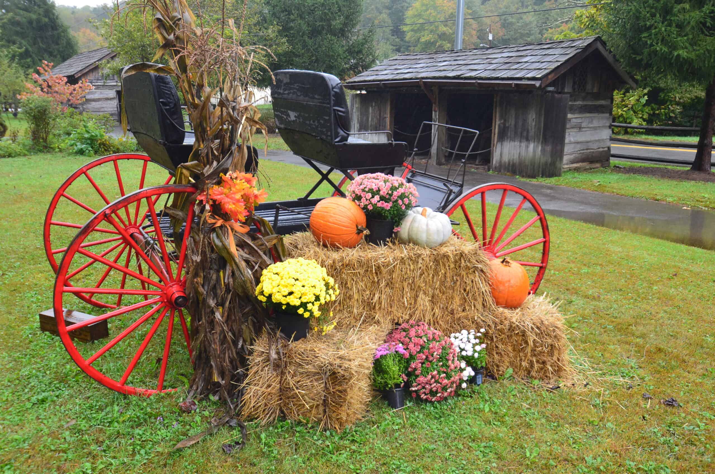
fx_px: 595
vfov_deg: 43.4
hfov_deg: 62.0
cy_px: 237
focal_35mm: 30
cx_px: 358
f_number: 8
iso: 640
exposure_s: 1/60
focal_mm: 20
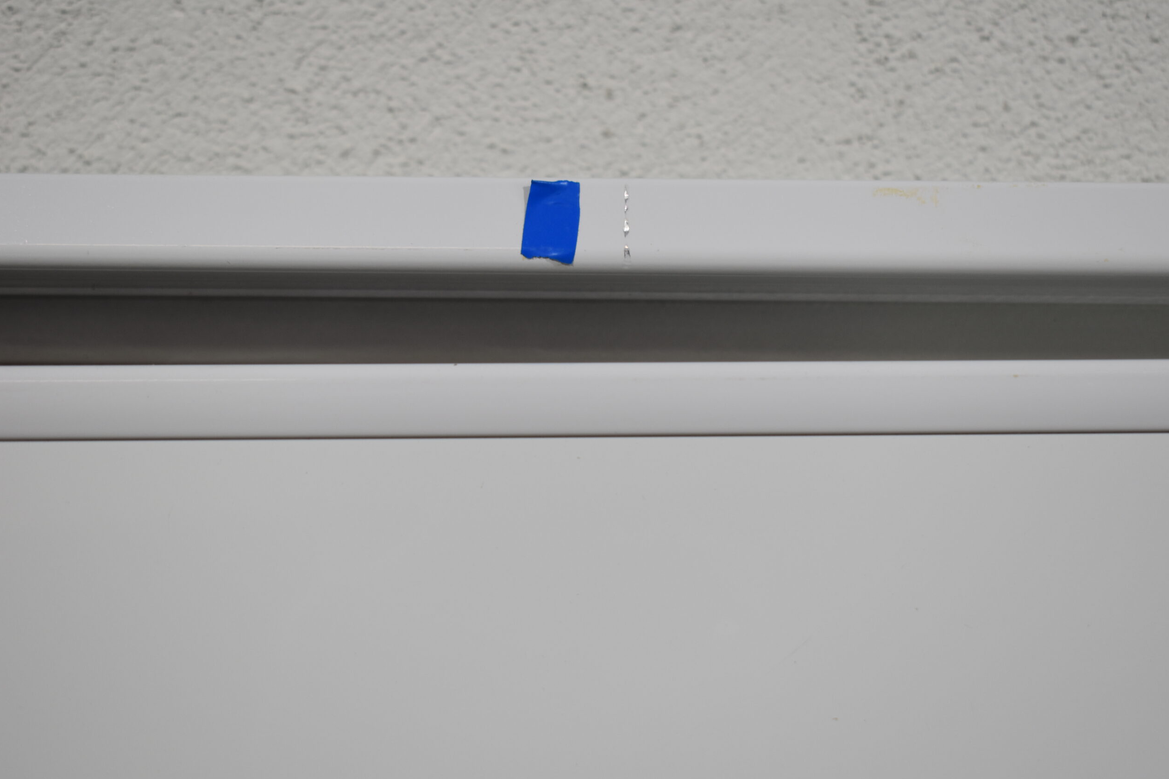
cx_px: 591
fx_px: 2273
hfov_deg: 28.8
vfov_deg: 19.5
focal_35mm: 70
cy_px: 387
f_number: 5.6
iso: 250
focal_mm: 46
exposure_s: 1/125
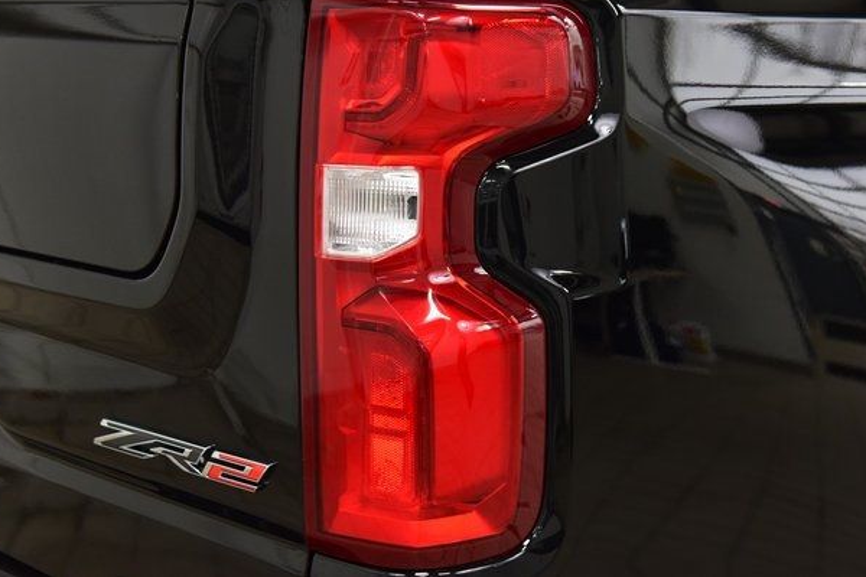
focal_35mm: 64
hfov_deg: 31.4
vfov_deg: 21.2
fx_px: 1539
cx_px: 440
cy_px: 270
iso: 1600
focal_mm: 40
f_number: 4
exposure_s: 1/60
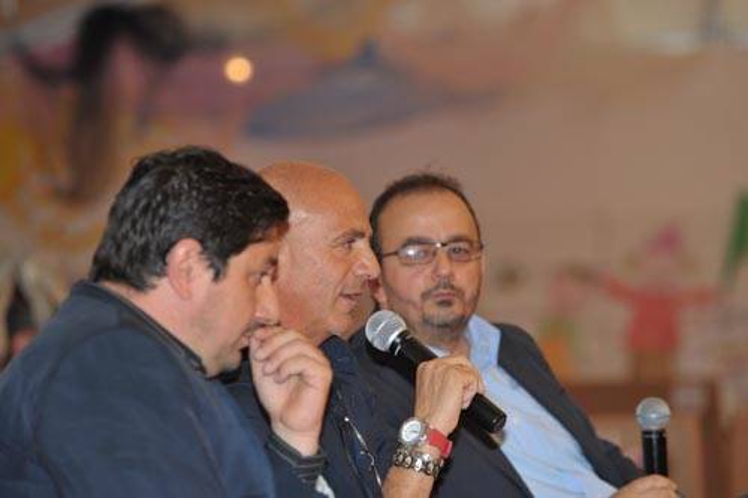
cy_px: 249
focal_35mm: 220
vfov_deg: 6.2
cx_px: 374
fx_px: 4569
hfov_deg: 9.4
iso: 200
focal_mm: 220
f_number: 5.3
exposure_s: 1/250
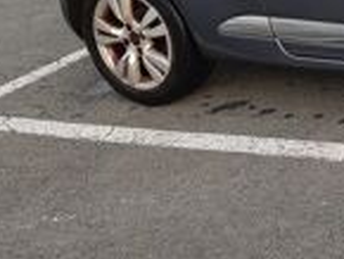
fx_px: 855
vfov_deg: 16.6
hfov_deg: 19.2
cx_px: 550
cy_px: -31
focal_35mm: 86
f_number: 1.7
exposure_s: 1/397
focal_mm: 3.92
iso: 40
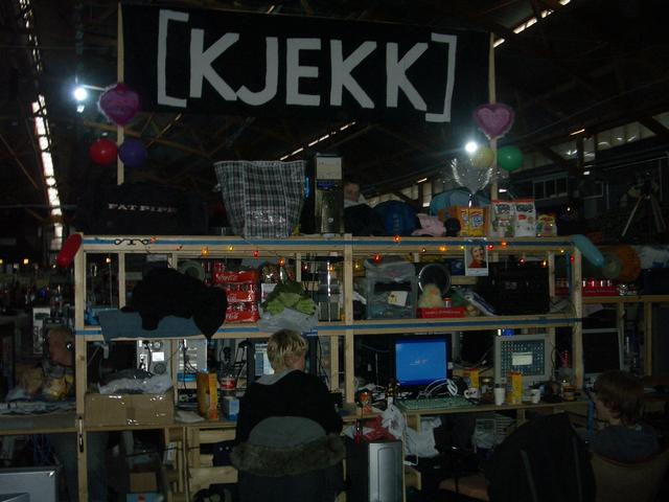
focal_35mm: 41
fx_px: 792
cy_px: 251
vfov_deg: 35.1
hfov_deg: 45.8
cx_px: 334
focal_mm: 6.8
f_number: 2.8
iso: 100
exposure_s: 1/60
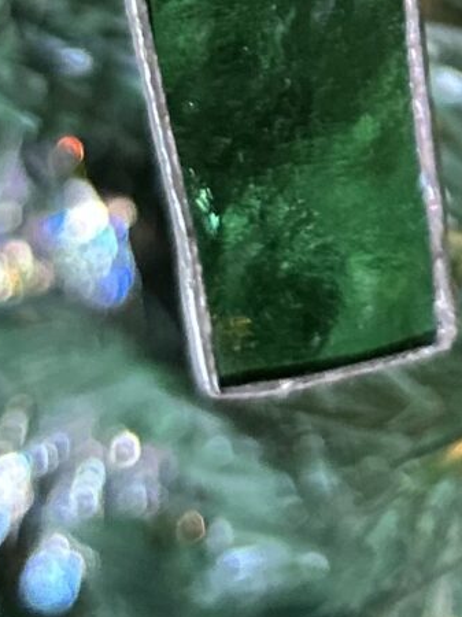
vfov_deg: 12.3
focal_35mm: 148
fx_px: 2636
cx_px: 750
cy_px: -450
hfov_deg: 9.6
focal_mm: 5.7
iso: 500
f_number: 1.5
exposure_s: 1/57
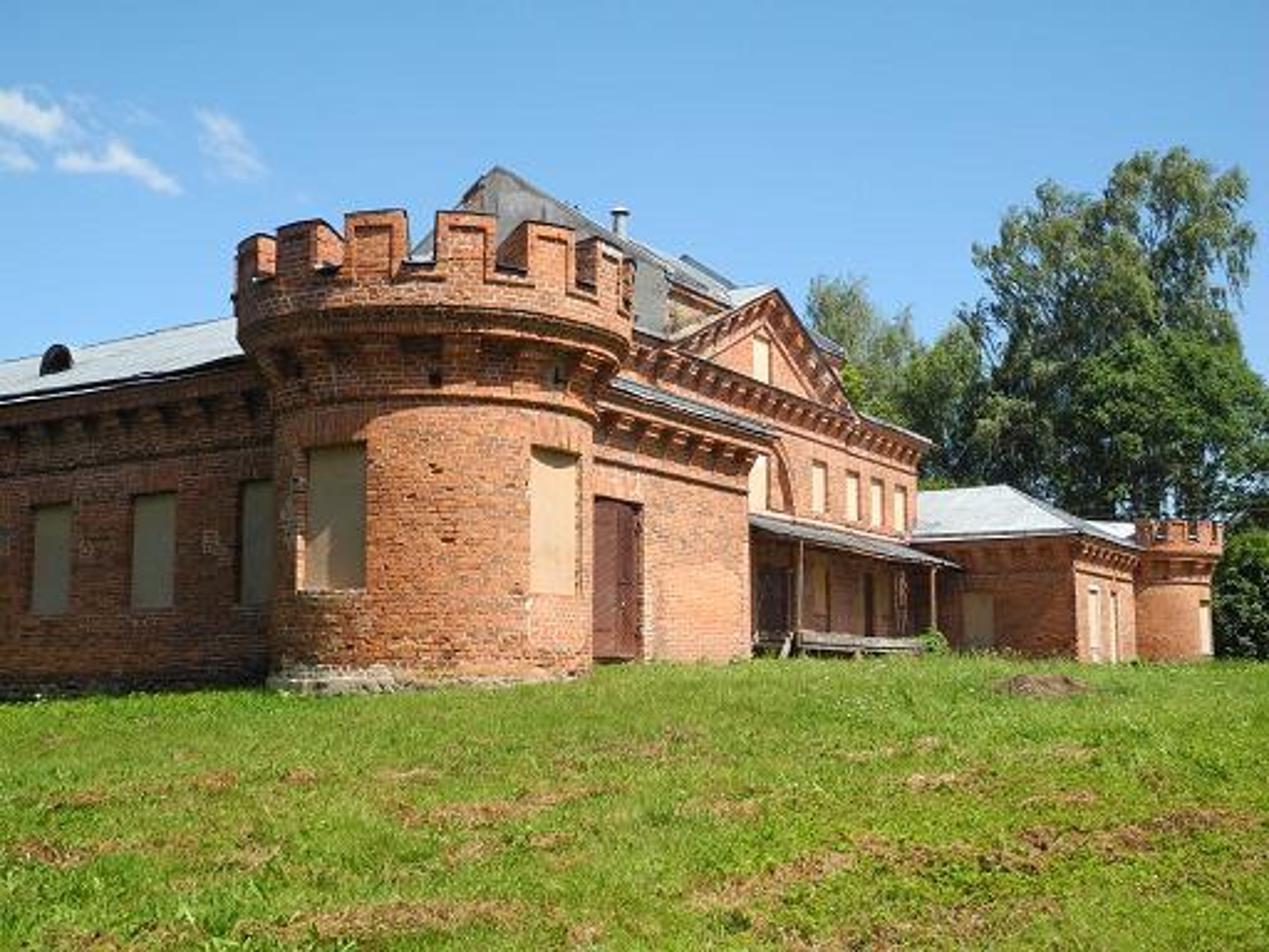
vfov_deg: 32.2
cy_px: 476
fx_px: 1650
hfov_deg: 42.1
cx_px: 634
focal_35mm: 45
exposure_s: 1/800
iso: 100
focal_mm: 9.7
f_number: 3.2
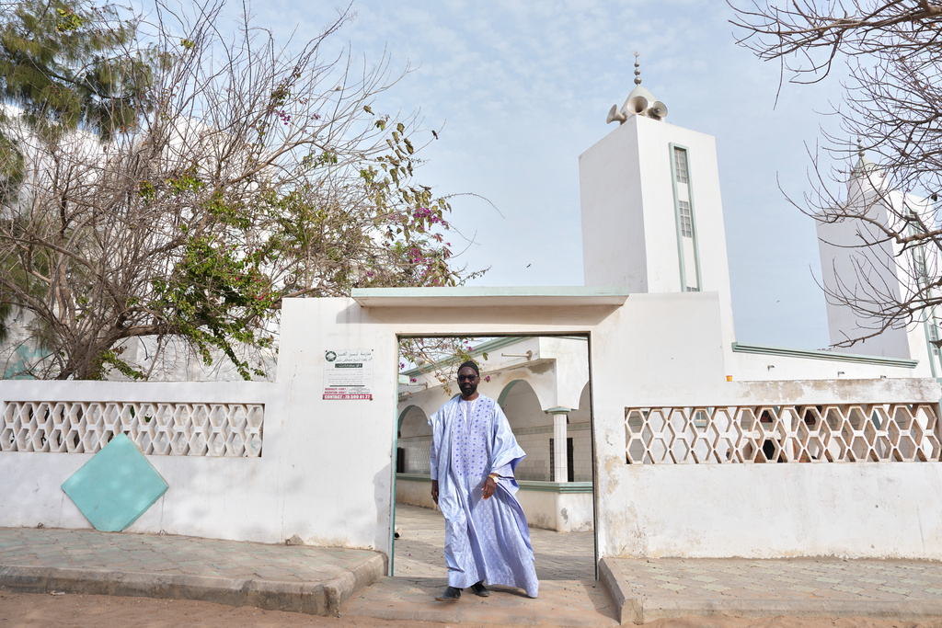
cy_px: 314
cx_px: 471
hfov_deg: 73.7
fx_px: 628
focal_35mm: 24
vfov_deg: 53.1
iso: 100
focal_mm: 24
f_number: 4.5
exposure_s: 1/400
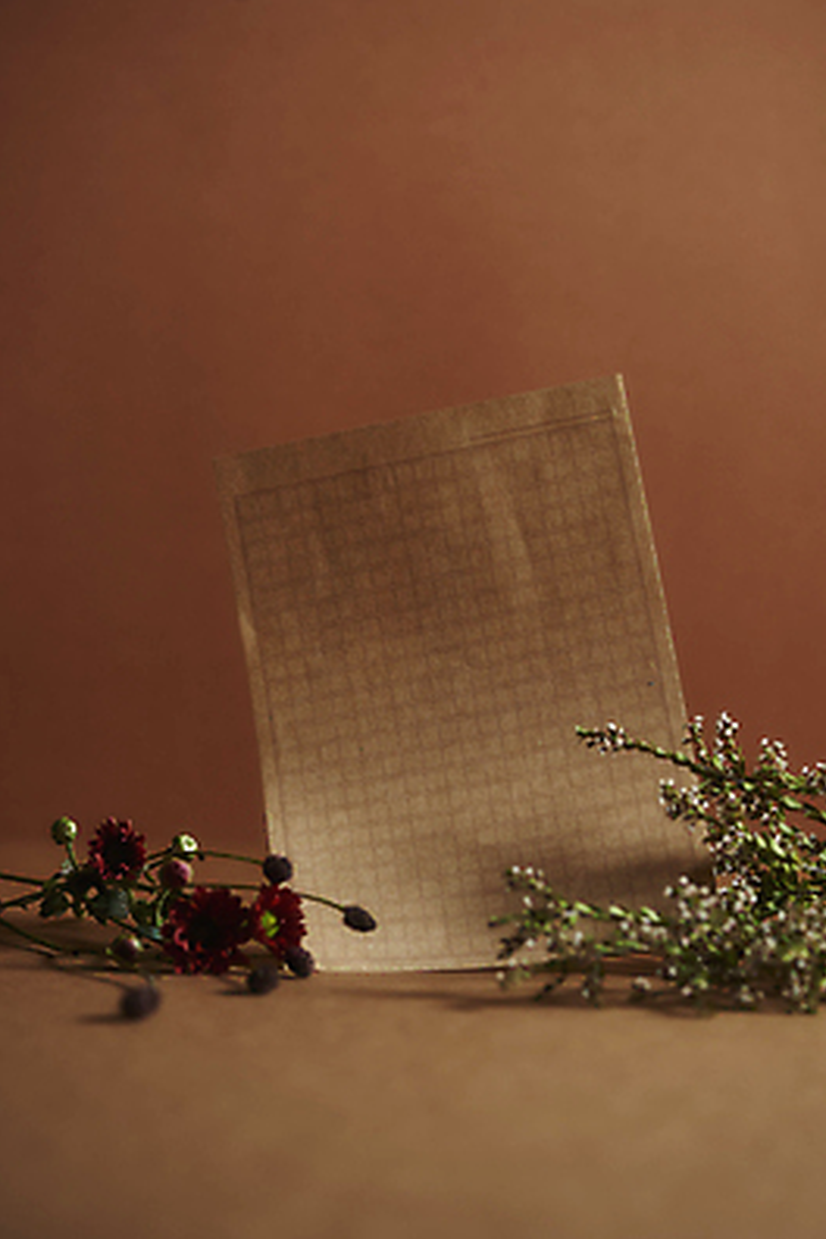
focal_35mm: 106
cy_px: 616
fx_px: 3648
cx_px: 415
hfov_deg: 12.9
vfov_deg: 19.3
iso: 64
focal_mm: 105
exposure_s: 1/125
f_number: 5.6
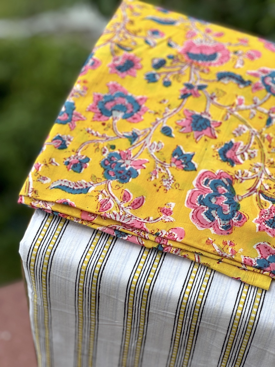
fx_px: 816
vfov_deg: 25.3
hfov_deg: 19.1
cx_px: 138
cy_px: 184
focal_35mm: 77
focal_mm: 9
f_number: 2.8
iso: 25
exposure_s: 1/102
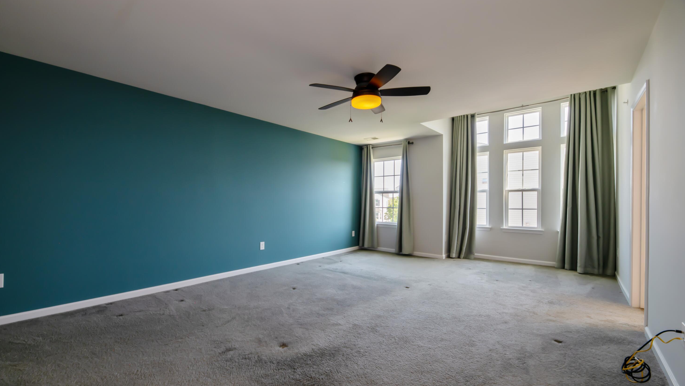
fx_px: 272
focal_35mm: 15
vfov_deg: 70.5
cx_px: 337
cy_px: 205
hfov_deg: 103.0
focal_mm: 14
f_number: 11
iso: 200
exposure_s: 1/10
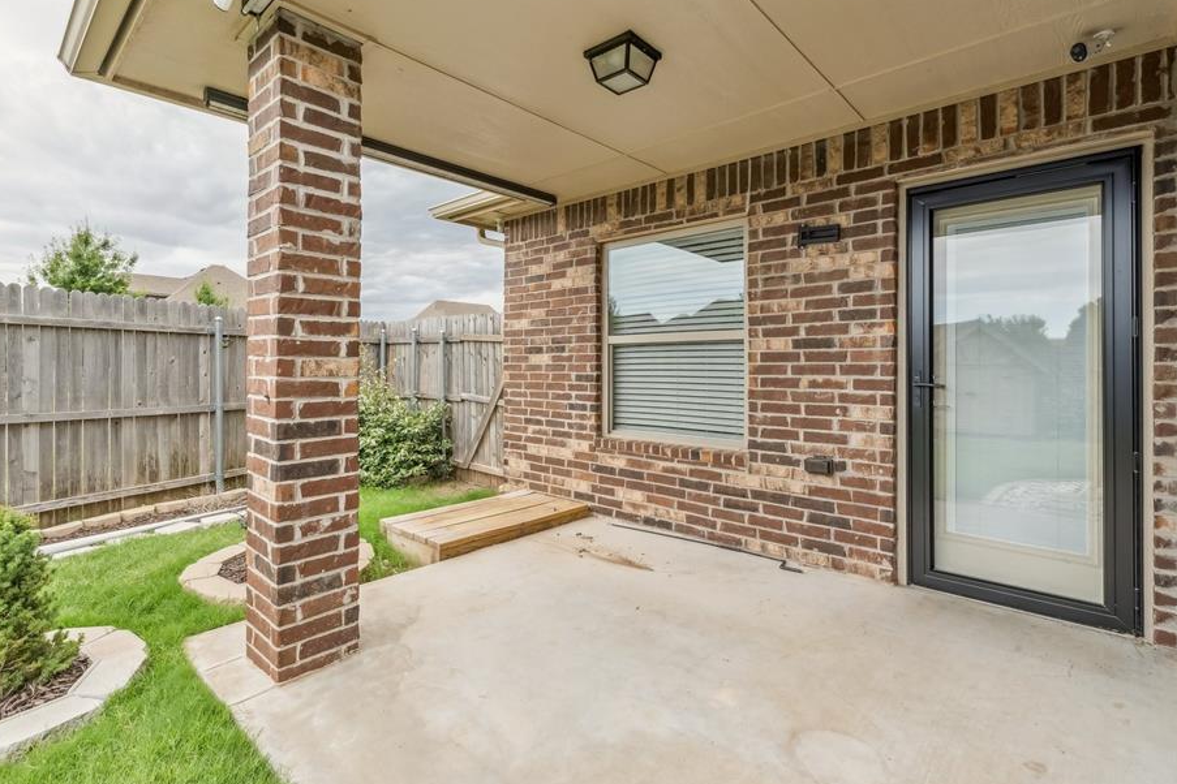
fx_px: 556
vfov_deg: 70.3
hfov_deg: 93.2
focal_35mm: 17
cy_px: 362
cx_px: 551
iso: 100
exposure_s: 1/160
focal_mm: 10
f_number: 8
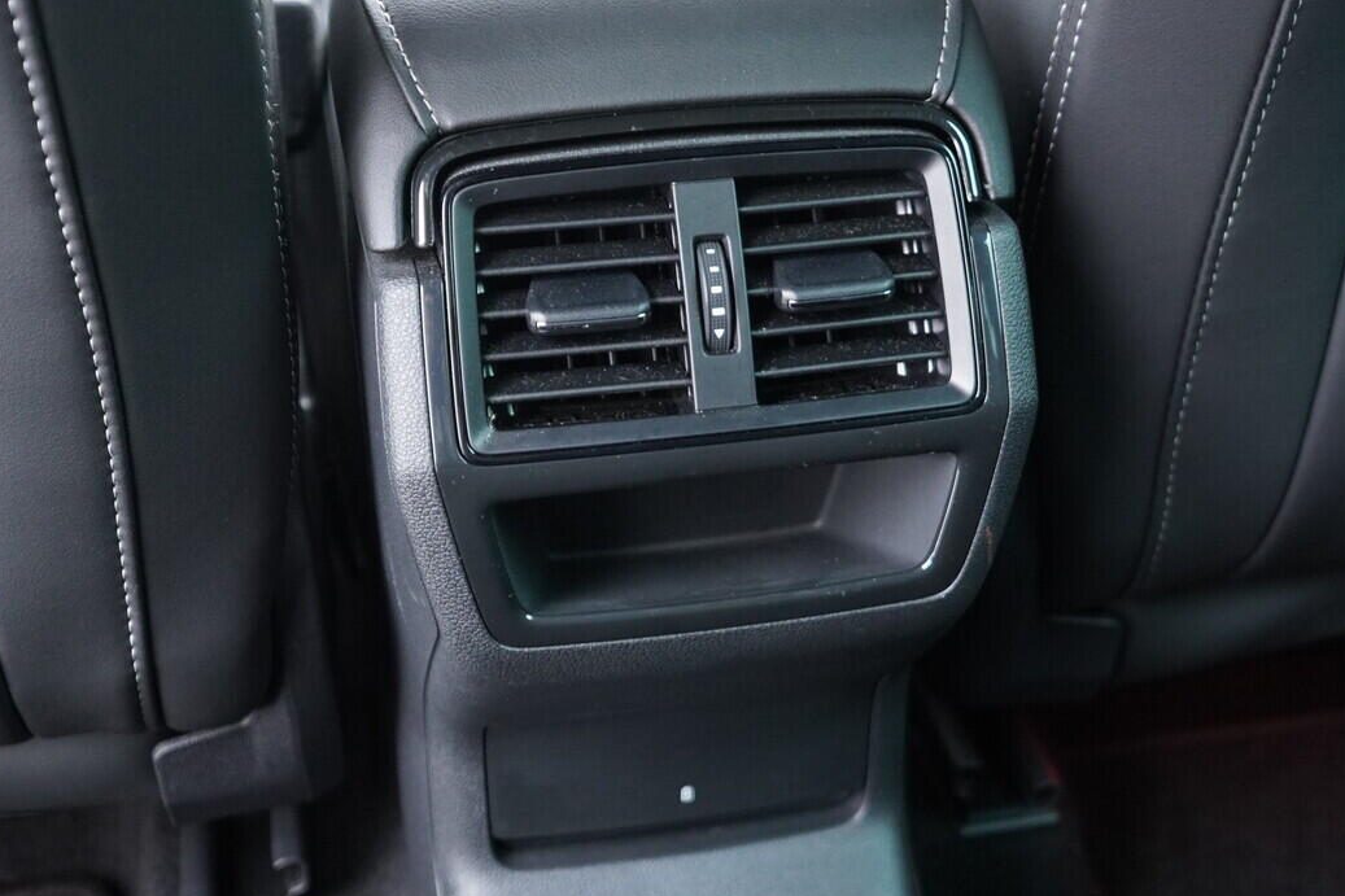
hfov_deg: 39.6
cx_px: 674
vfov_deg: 27.0
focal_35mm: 50
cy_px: 475
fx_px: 1868
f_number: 2.8
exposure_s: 1/40
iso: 1600
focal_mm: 24
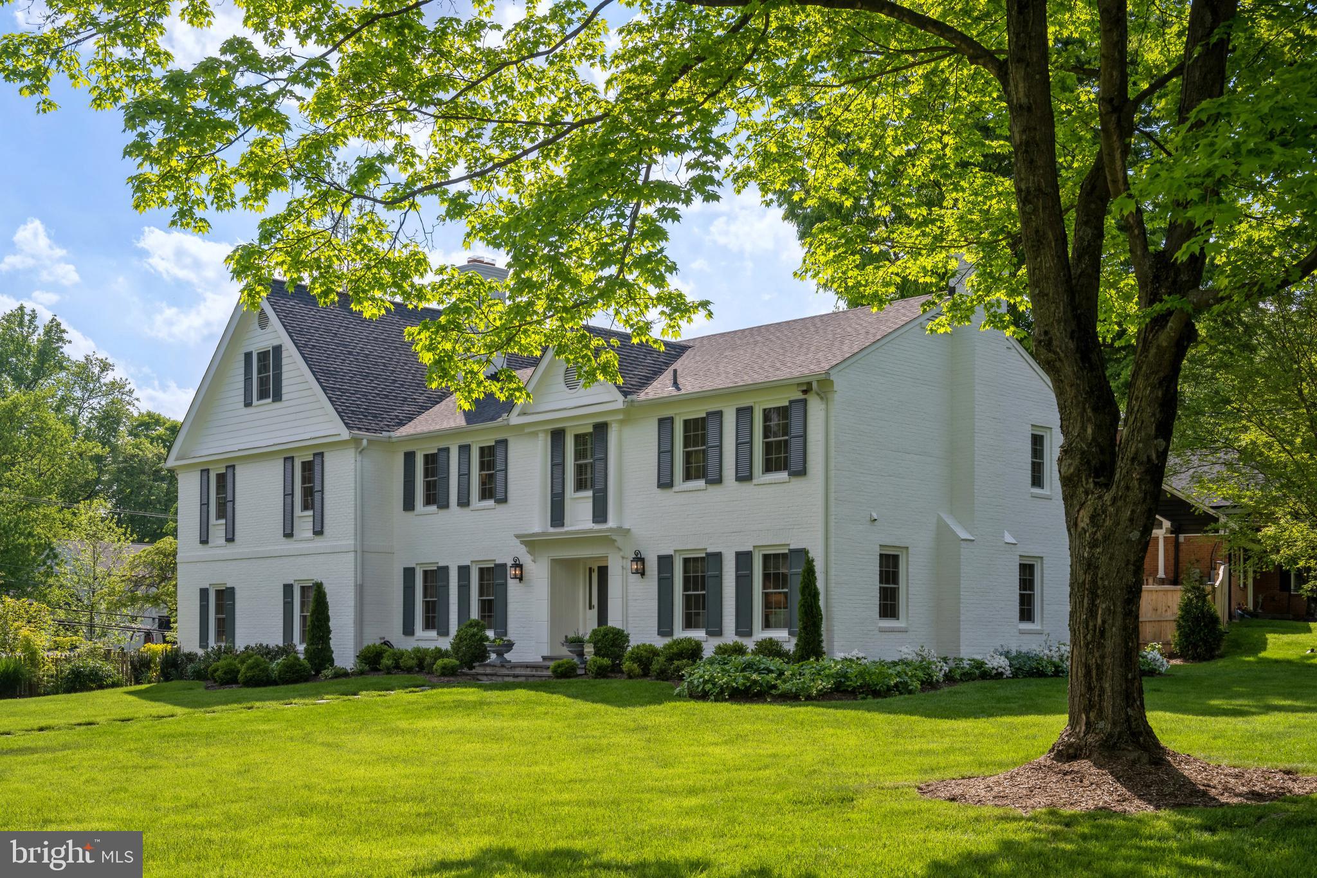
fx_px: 1500
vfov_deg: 32.6
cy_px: 439
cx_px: 658
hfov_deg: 47.4
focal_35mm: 41
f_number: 9
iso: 200
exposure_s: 1/320
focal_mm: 41
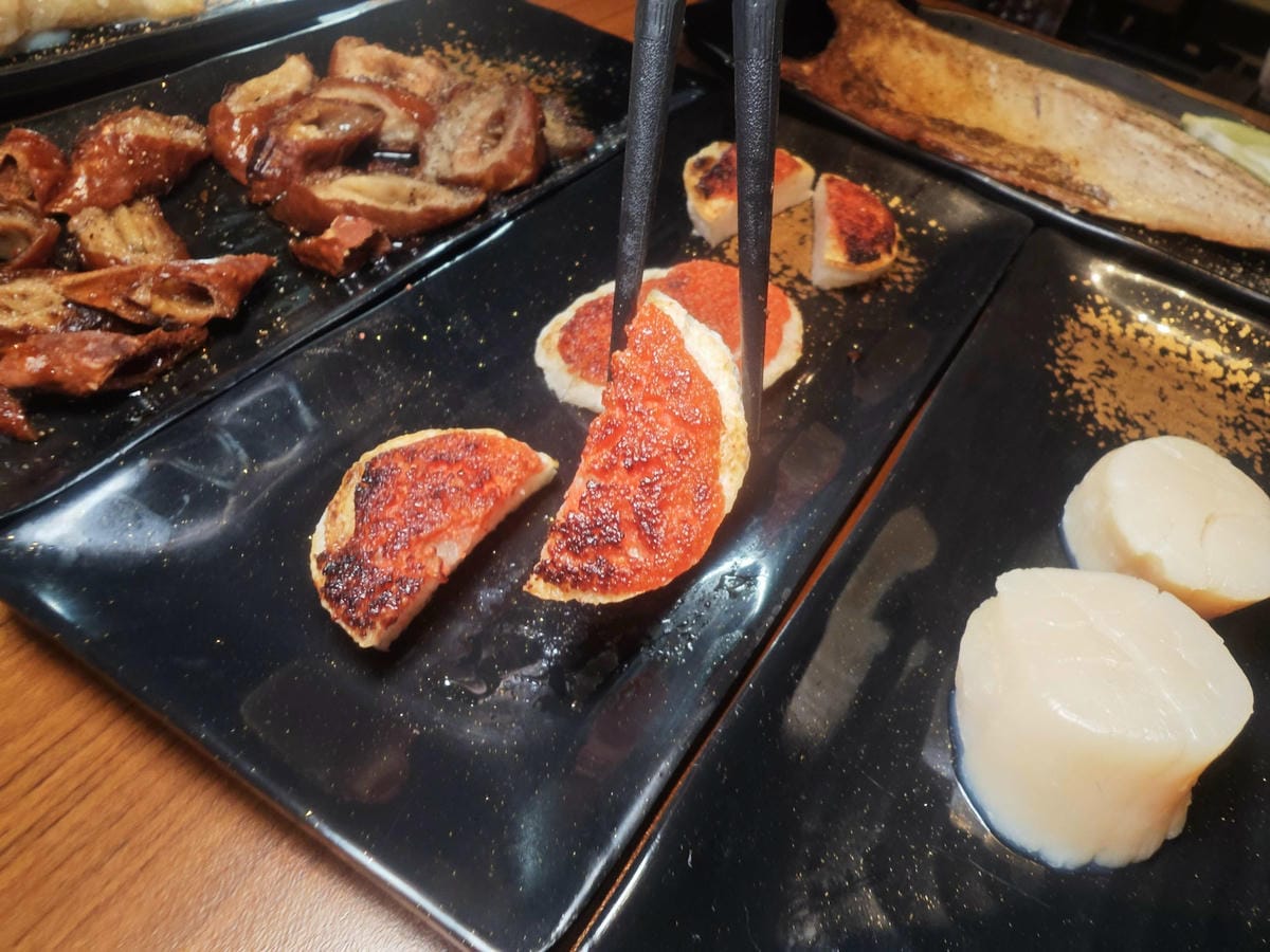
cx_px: 635
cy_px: 476
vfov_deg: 58.9
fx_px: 844
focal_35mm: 23
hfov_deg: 73.9
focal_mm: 2.03
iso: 50
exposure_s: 1/40
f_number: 1.8
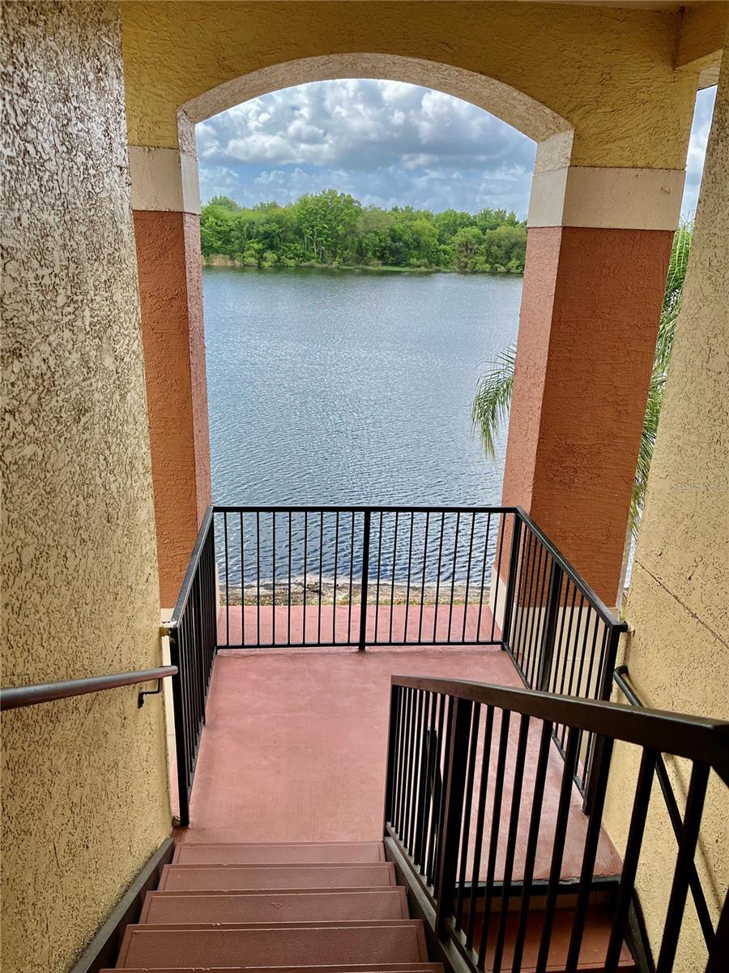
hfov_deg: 53.1
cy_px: 486
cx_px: 364
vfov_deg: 67.3
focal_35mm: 26
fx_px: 730
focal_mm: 5.1
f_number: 1.6
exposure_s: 1/1238
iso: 50
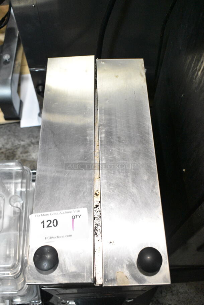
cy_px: 152
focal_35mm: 36
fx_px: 306
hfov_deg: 36.9
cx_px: 102
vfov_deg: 53.1
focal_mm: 24
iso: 6400
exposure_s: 1/640
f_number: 5.6
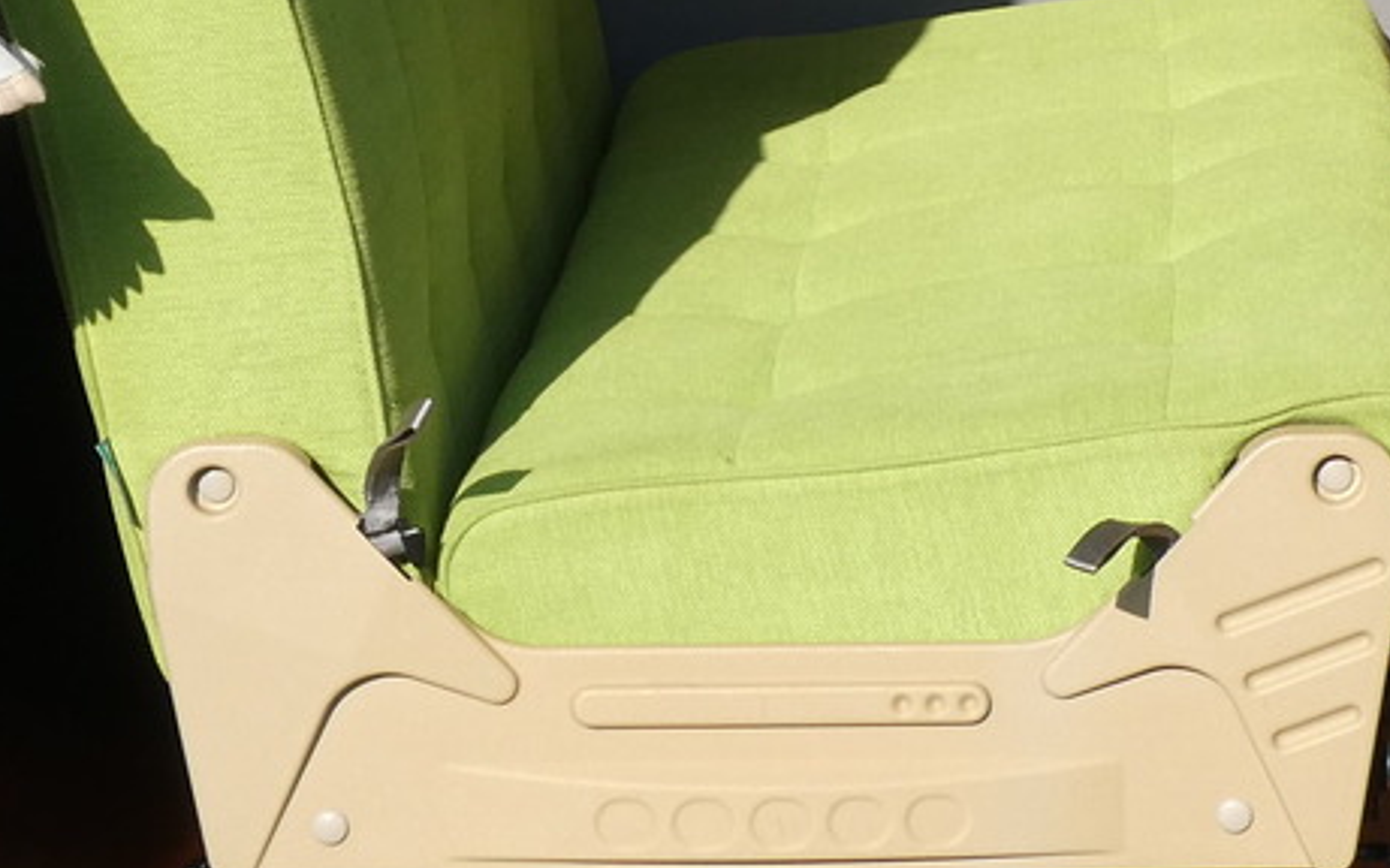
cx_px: 1095
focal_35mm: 173
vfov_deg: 7.6
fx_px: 6553
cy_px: 157
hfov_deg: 12.1
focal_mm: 8.4
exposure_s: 1/500
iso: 80
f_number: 4
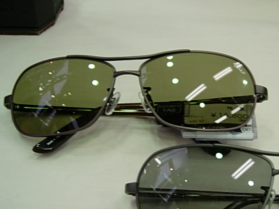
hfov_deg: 32.1
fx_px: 476
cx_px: 211
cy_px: 144
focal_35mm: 59
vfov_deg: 24.7
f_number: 2.8
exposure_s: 1/42.7
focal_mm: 7.8
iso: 64
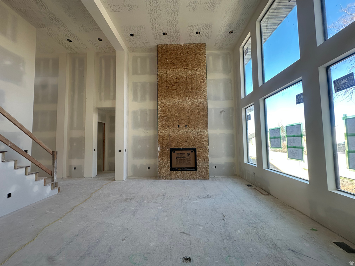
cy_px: 133
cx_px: 178
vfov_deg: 85.7
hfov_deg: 102.1
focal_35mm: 14
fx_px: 144
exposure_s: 1/99
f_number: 2.2
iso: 100
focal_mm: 2.22
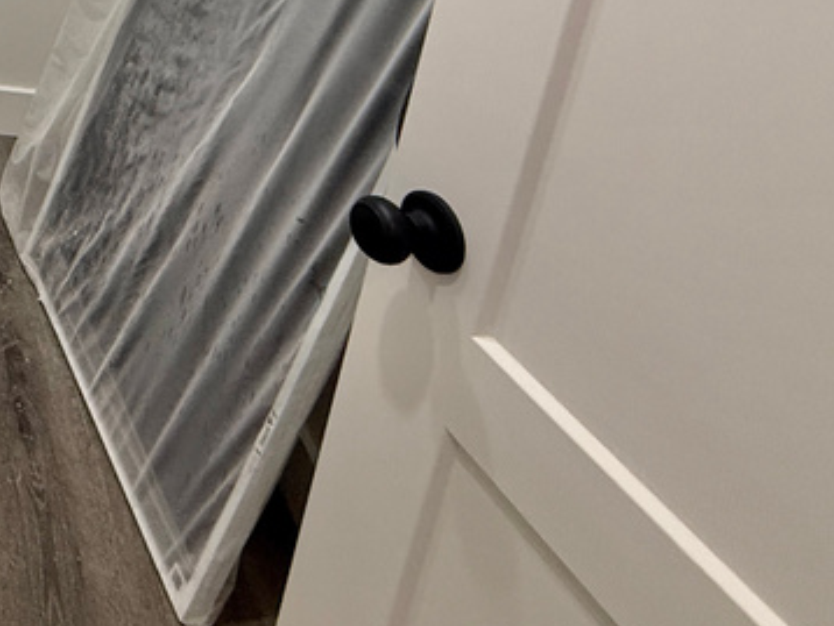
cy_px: -198
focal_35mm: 40
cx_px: -340
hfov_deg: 31.2
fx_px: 964
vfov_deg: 28.9
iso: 160
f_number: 2.2
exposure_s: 1/120
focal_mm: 2.22
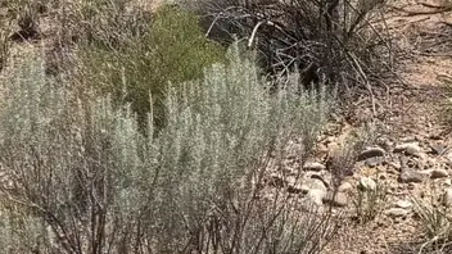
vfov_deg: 7.3
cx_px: 918
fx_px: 1930
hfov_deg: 11.9
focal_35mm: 161
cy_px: -242
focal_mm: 5.96
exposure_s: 1/4630
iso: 50
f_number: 1.6
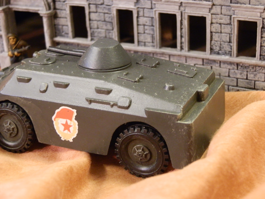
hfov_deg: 28.6
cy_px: 100
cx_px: 132
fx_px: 521
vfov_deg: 21.6
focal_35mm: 68
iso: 400
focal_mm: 12.25
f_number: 3.8
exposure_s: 1/8
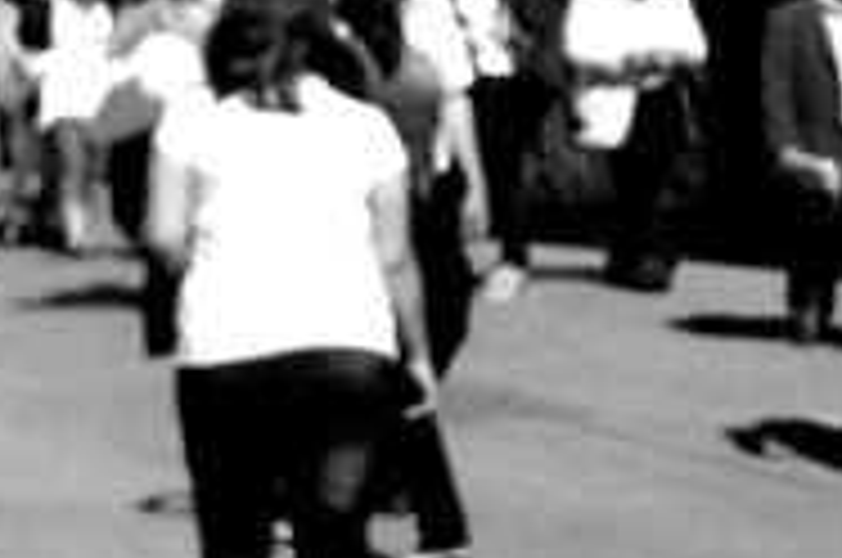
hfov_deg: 10.1
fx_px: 4033
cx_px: -1328
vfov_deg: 7.8
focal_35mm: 173
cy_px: -117
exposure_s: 1/1600
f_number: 3.8
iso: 200
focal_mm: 21
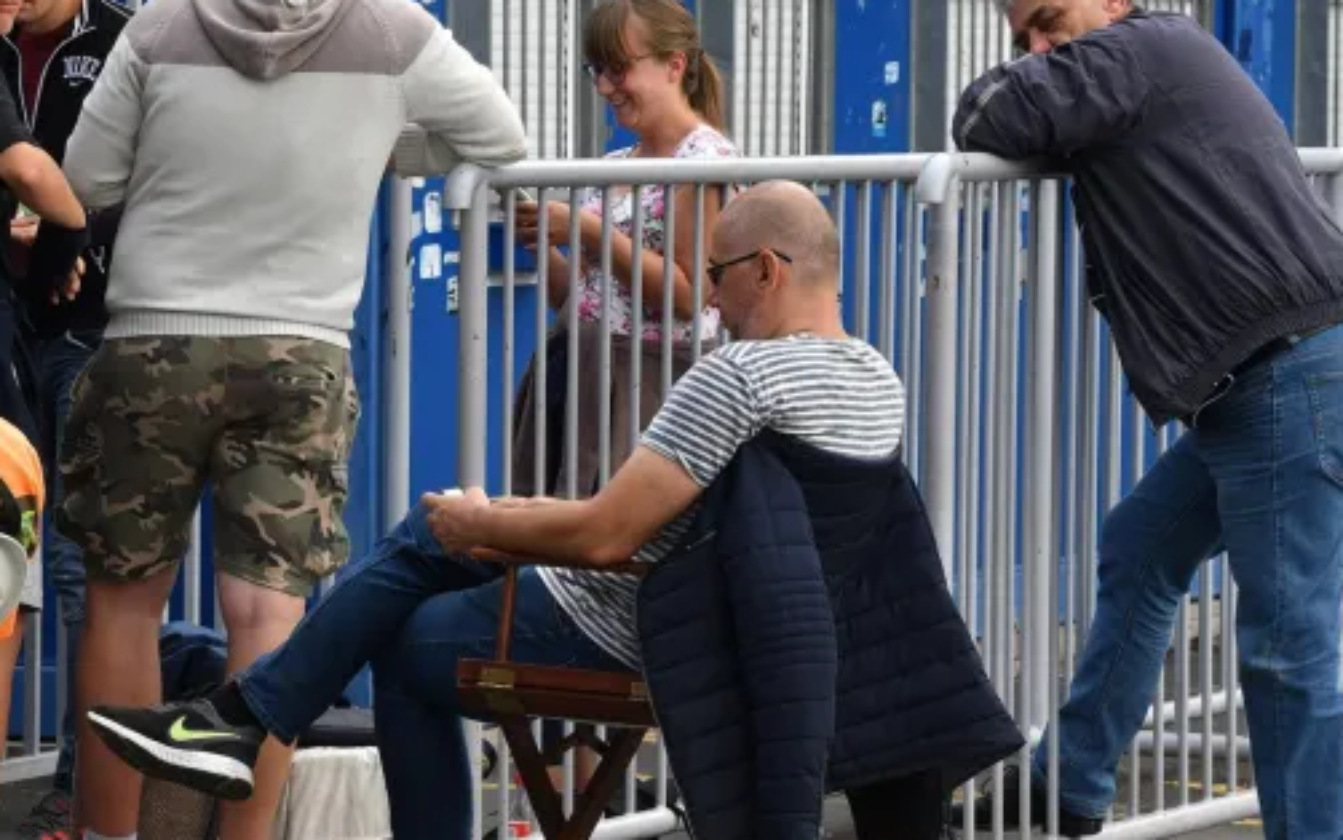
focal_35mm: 216
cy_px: 344
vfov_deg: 6.1
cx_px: 460
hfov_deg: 9.7
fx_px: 7908
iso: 640
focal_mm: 140
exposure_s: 1/250
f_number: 13
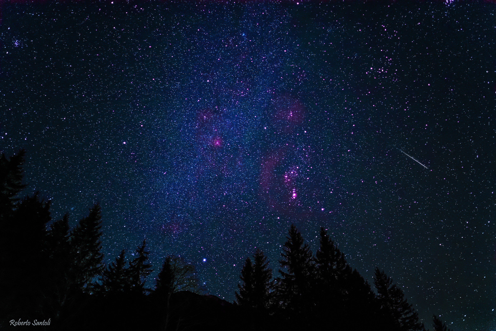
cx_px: 248
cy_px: 166
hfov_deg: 81.2
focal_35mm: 21
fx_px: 289
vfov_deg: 59.5
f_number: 2.8
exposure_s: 15
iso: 12800
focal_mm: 21
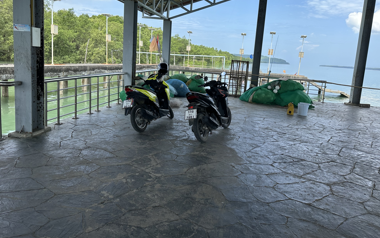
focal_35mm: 26
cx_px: 192
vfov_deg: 47.4
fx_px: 269
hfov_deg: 70.4
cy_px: 96
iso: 80
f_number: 1.78
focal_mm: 6.86
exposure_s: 1/2353
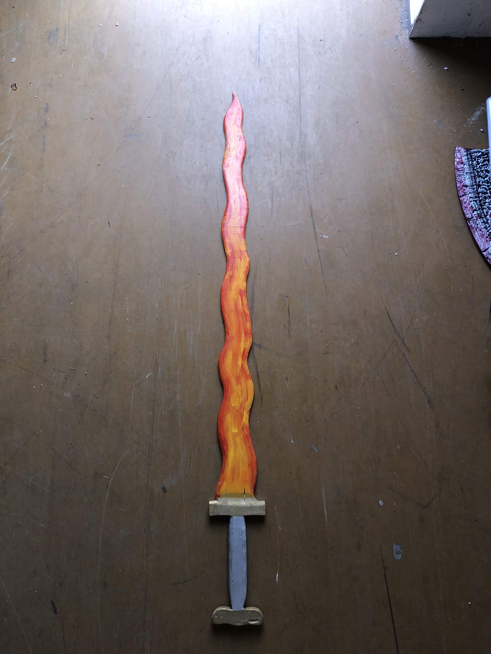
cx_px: 246
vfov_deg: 63.4
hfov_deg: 49.7
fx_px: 530
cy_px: 327
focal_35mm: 28
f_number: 1.8
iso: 50
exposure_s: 1/120
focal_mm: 4
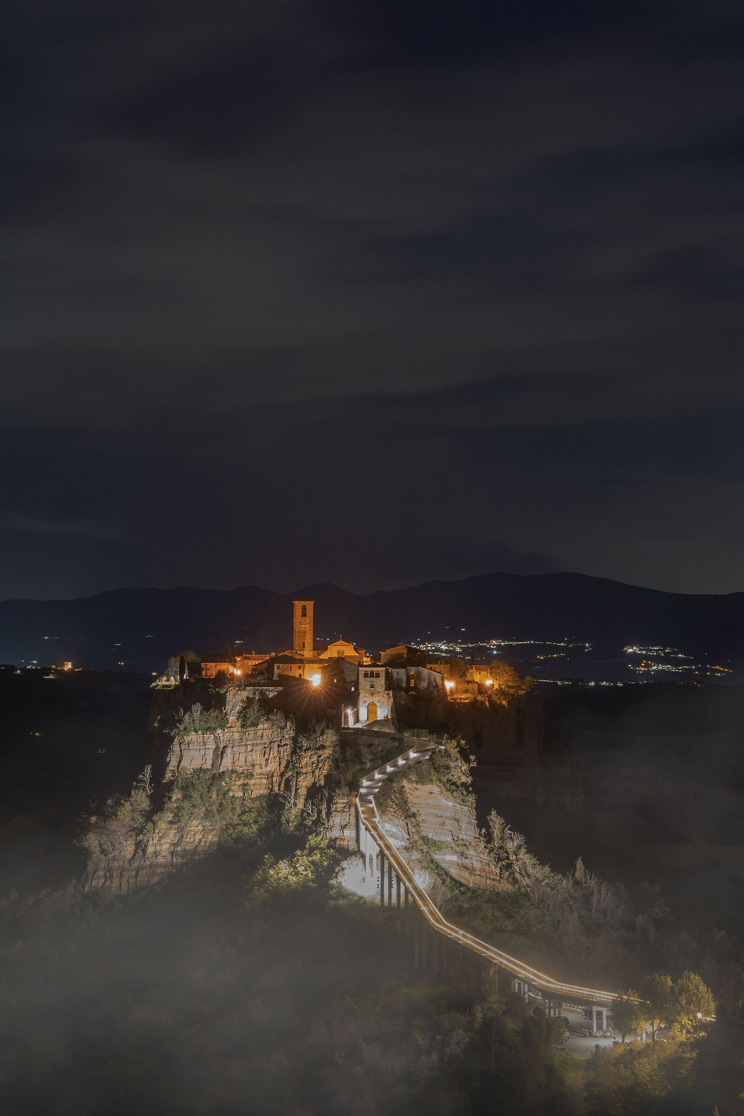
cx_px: 372
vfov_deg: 28.8
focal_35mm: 70
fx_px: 2170
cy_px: 558
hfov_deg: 19.5
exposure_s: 25
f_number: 6.3
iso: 1250
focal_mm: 70
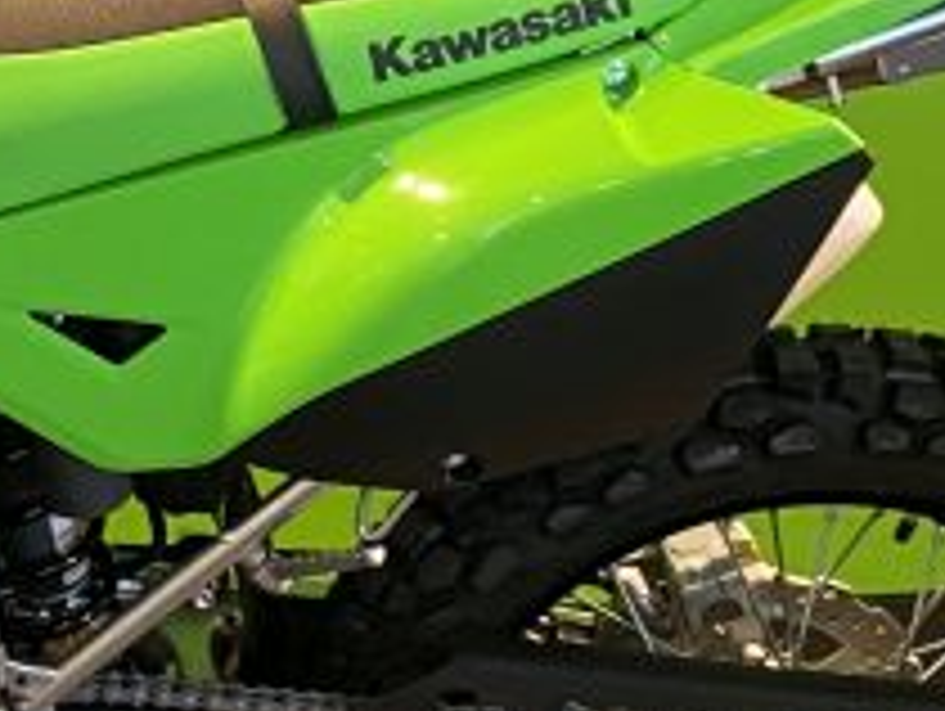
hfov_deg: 14.7
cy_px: -97
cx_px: -112
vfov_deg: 11.2
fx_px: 3580
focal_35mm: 131
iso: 320
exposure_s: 1/50
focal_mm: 4.25
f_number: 1.8
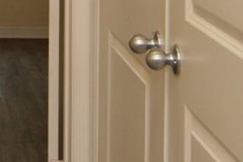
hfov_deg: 18.6
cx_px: -62
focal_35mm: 103
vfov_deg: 12.2
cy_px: -127
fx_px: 694
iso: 450
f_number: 4
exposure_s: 1/60
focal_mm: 12
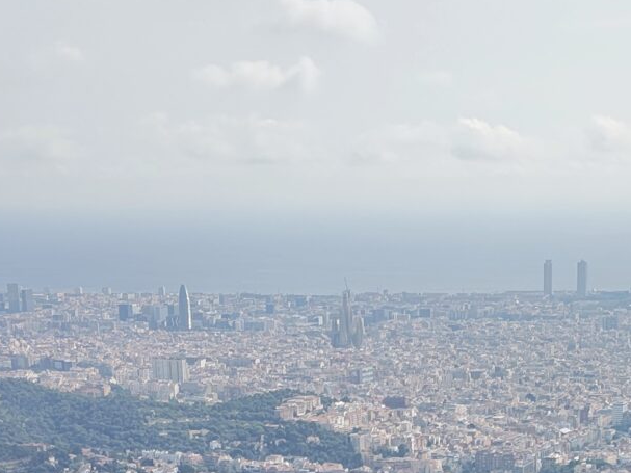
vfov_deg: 13.8
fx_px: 1768
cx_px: 469
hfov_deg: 20.1
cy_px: 809
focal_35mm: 97
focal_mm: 6.57
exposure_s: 1/1042
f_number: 1.6
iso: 100
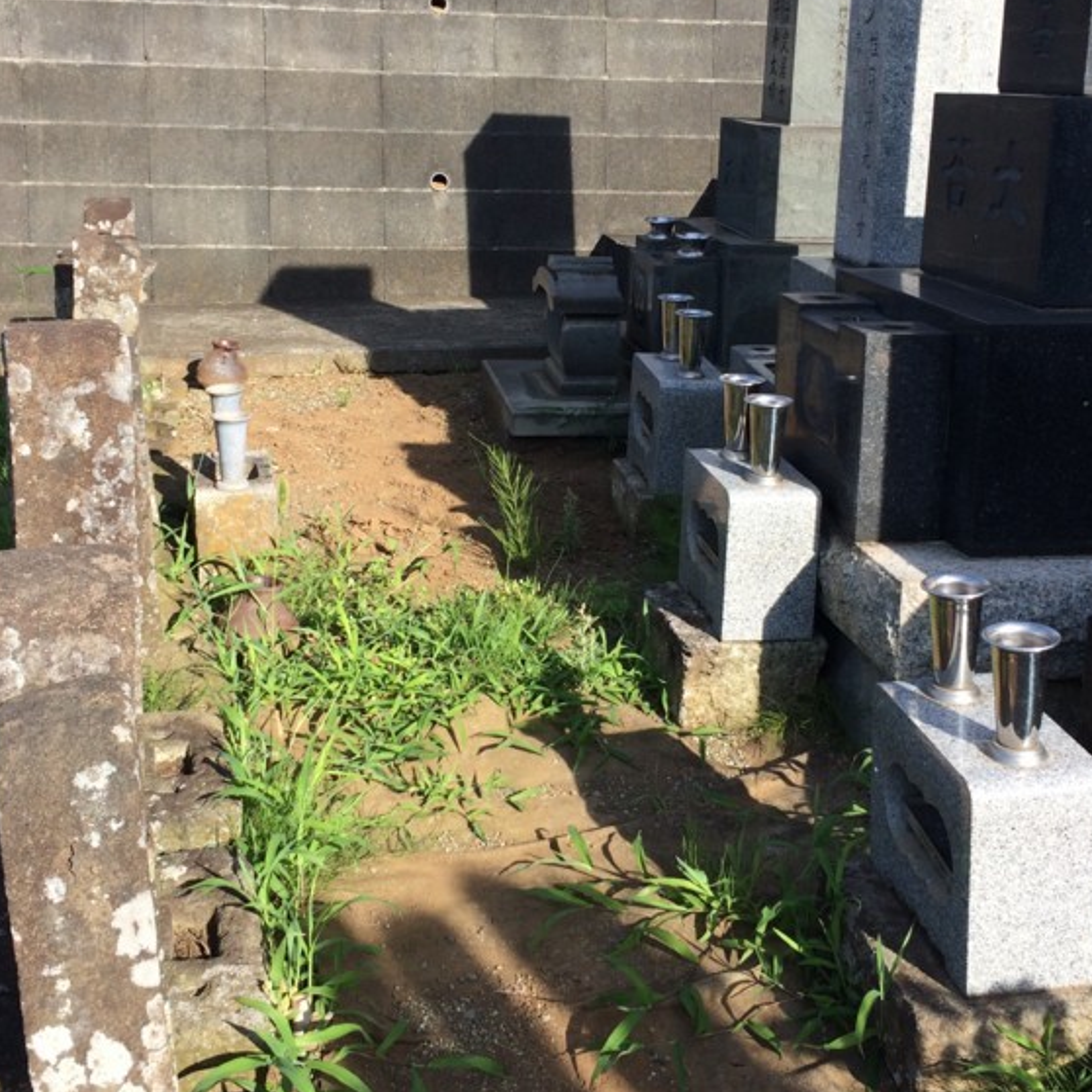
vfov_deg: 36.0
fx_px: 1677
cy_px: 470
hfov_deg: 36.0
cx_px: 579
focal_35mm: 47
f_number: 2.2
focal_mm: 4.15
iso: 32
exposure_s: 1/1080
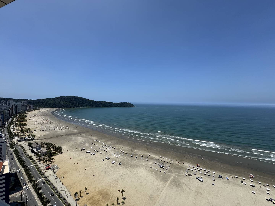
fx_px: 111
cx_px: 138
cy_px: 103
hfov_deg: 102.1
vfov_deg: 85.7
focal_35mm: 14
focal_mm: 2.22
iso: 50
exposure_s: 1/2674
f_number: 2.2
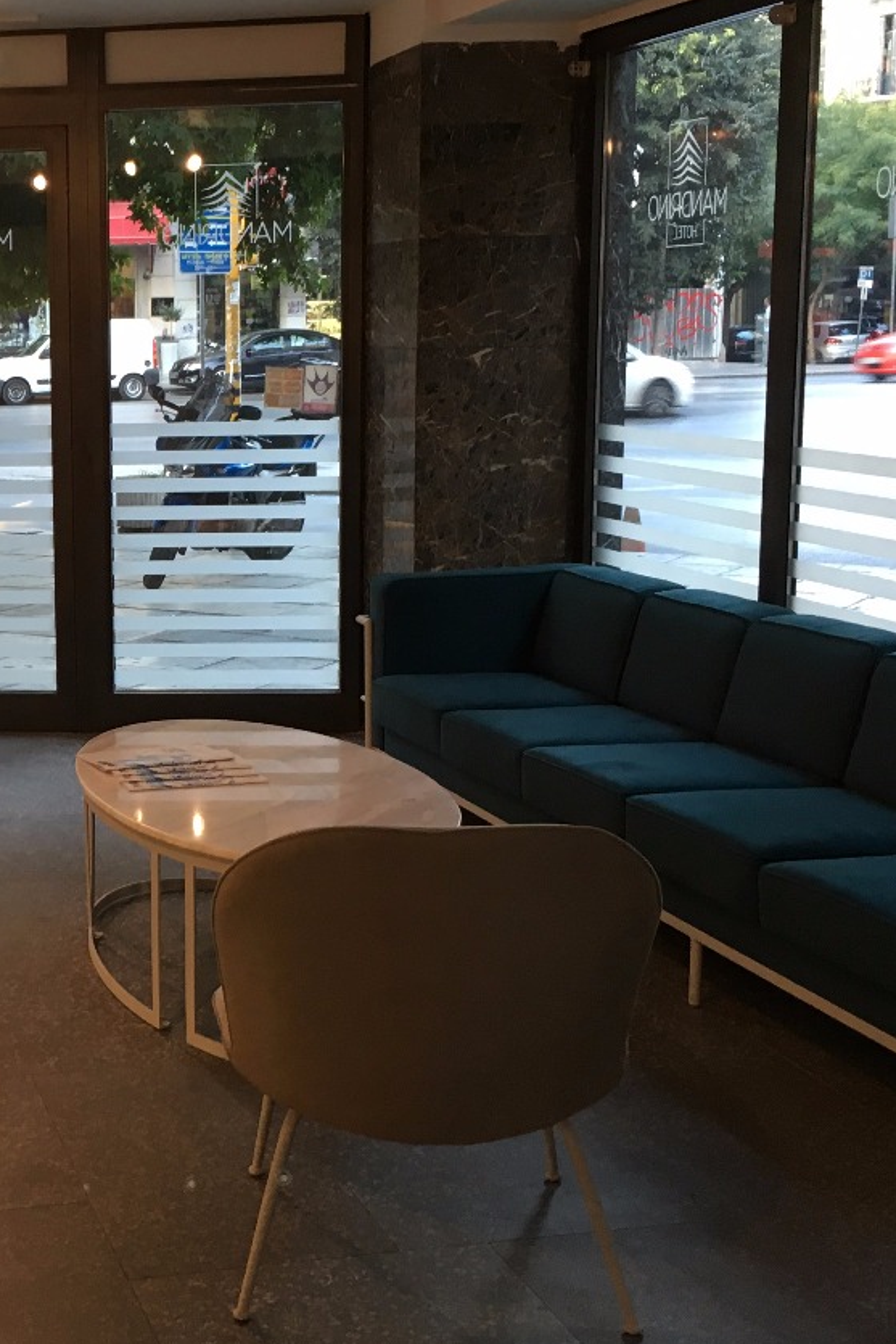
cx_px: 24
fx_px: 1940
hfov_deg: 24.9
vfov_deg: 38.2
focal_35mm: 52
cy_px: 625
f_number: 2.2
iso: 100
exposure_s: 1/33
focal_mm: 4.15
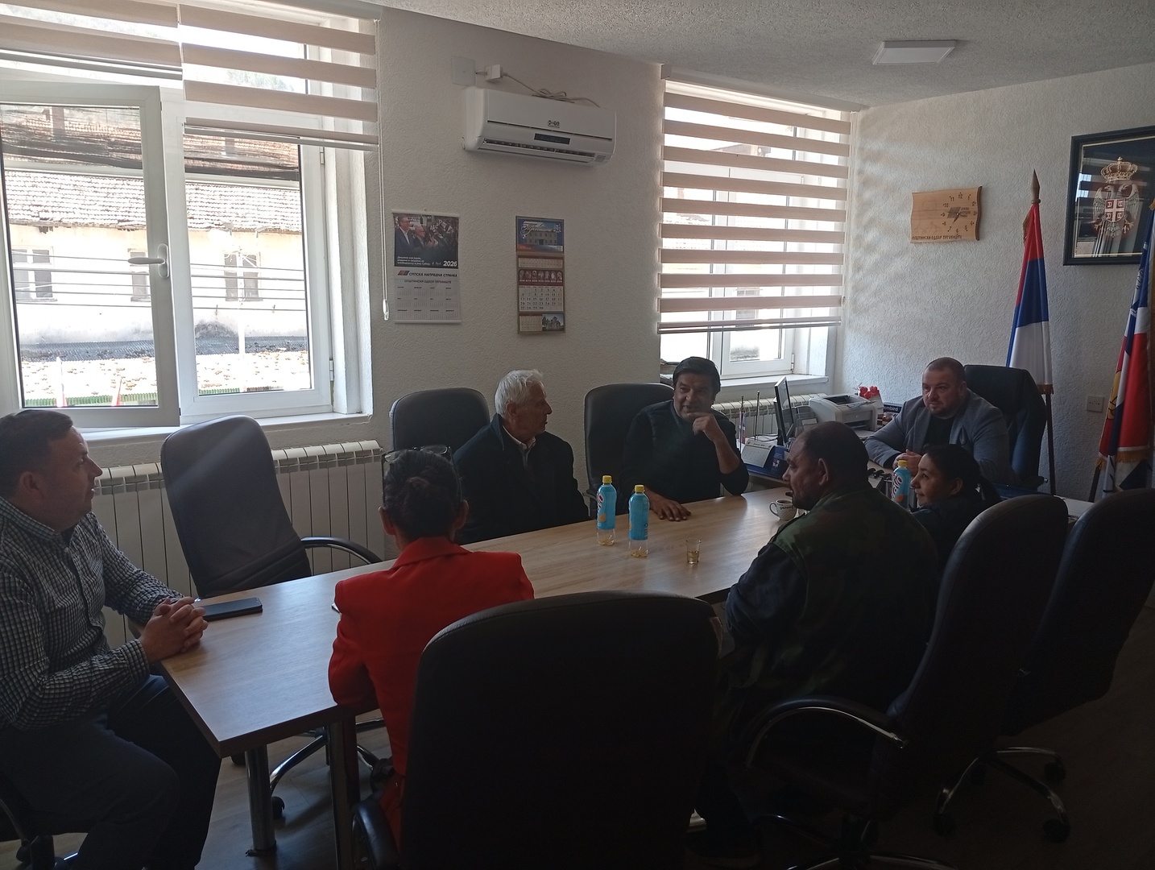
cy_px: 435
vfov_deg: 51.5
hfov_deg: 65.2
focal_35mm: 27
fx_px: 902
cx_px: 578
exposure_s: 1/50
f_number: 1.8
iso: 87
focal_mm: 3.98
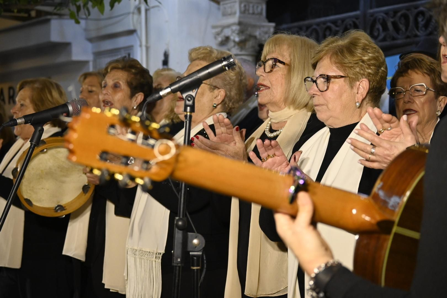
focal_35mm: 87
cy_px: 149
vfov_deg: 15.7
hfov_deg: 23.4
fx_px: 1080
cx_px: 224
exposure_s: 1/160
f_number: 4.5
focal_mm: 58
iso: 2000
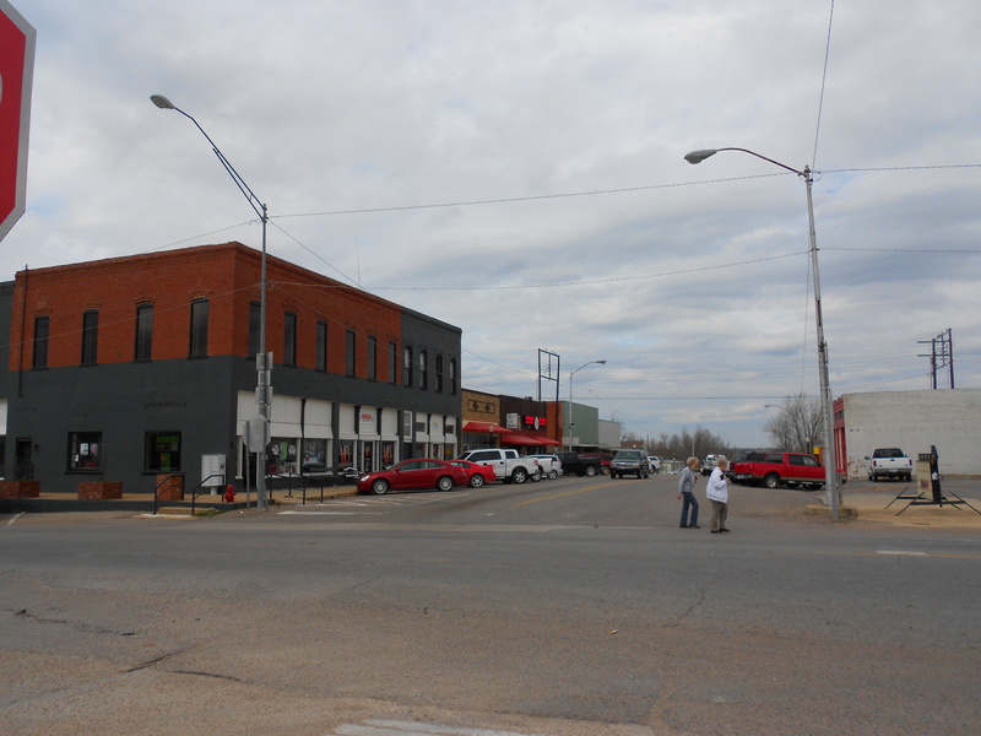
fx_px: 737
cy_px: 368
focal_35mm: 26
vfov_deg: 53.1
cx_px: 490
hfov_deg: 67.3
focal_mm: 4.6
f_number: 3.2
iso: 80
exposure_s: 1/1250
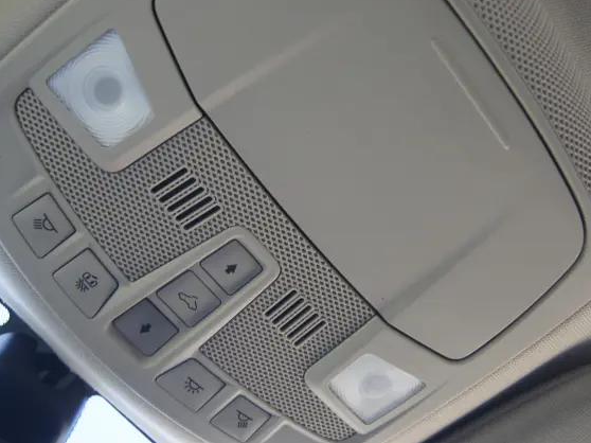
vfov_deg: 33.6
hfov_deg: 43.8
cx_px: 321
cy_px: 218
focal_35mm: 43
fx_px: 734
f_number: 4
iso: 125
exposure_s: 1/40
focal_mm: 26
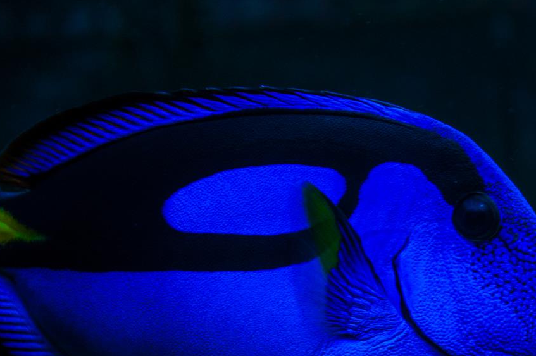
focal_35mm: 167
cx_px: 313
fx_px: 2484
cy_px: 339
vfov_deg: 8.2
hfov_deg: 12.3
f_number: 7.1
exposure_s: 1/100
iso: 200
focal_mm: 58
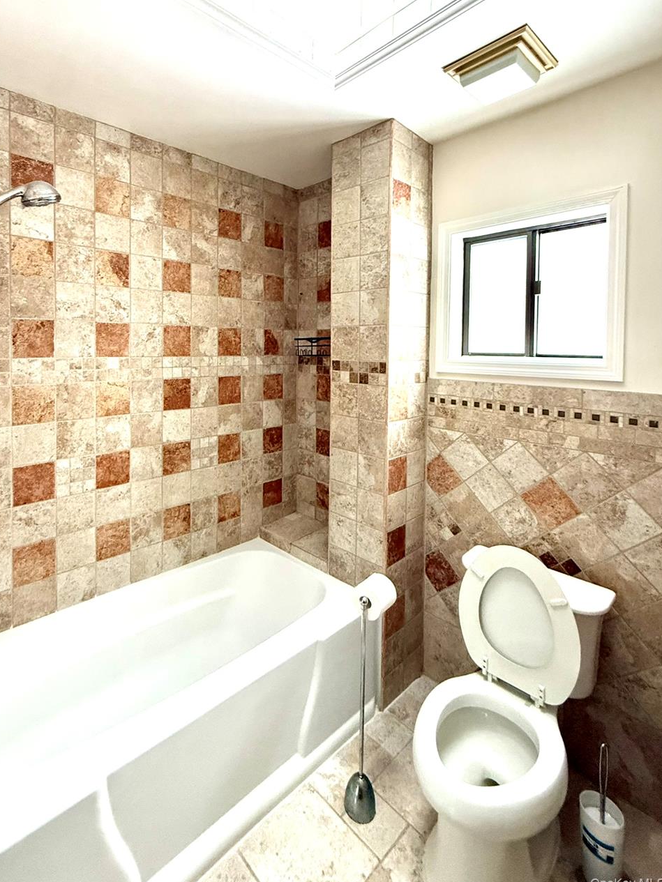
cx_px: 269
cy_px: 357
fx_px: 433
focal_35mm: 17
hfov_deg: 74.0
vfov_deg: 90.0
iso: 500
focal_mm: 2.22
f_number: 2.2
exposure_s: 1/60
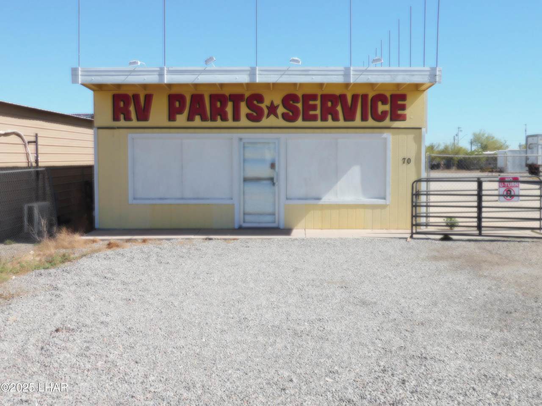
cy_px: 203
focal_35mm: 40
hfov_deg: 46.8
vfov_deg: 36.0
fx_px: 626
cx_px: 271
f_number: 7.2
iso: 125
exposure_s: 1/500
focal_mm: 7.1
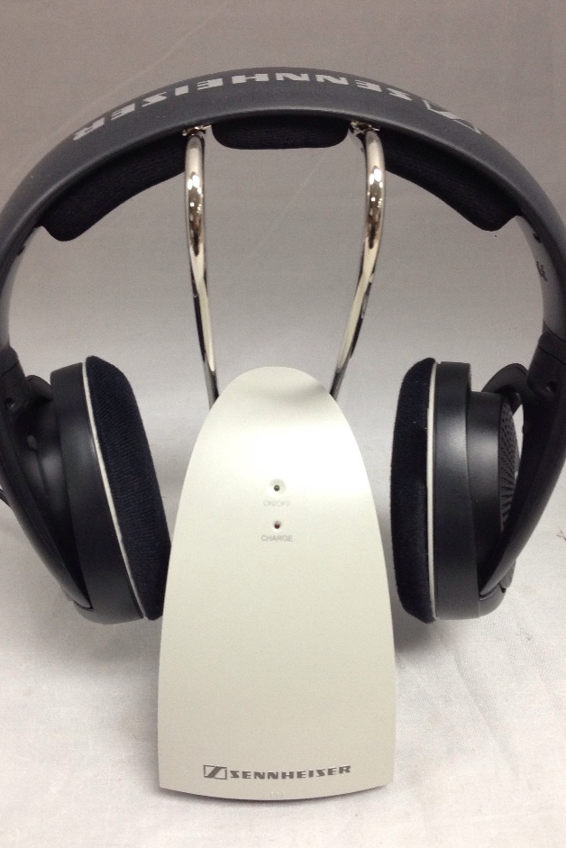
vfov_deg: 54.4
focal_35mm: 35
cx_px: 277
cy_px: 430
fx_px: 825
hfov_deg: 37.9
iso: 125
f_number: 2.4
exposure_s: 1/20
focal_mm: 4.12
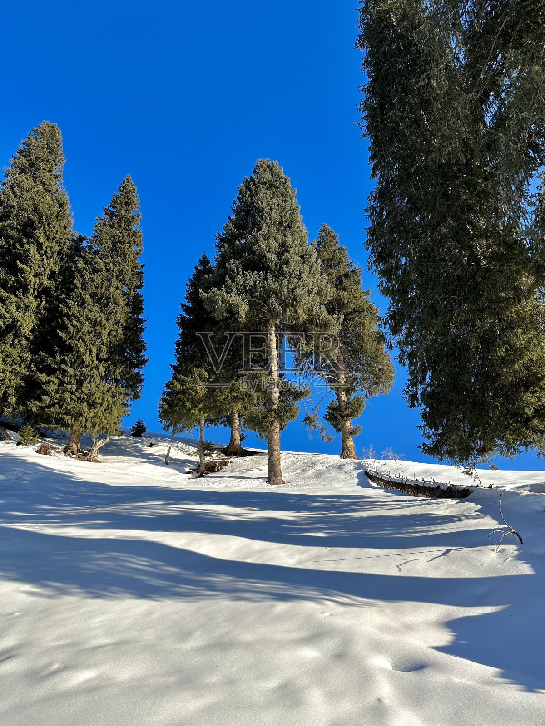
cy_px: 363
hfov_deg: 56.8
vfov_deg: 71.6
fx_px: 504
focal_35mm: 24
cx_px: 272
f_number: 1.78
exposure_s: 1/3155
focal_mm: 6.86
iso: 80
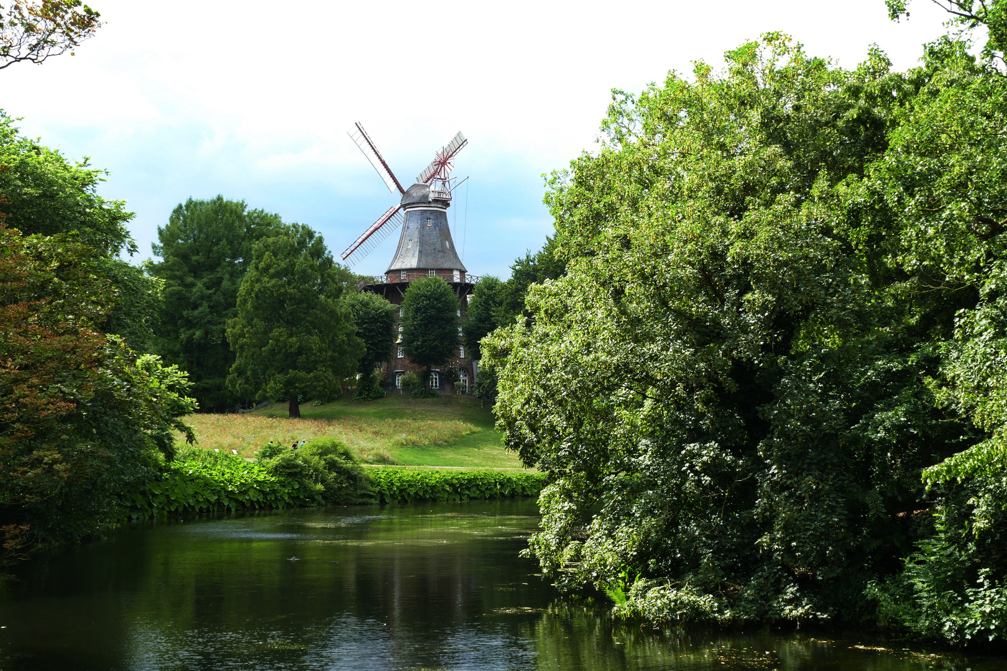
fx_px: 1538
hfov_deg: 36.2
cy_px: 336
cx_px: 504
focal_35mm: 55
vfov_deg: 24.6
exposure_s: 1/80
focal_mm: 20.23
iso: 125
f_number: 8
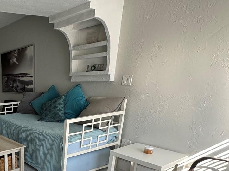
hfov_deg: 48.1
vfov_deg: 42.6
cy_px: 145
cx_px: -1
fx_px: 205
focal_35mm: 31
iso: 125
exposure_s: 1/99
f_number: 2.2
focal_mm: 2.22
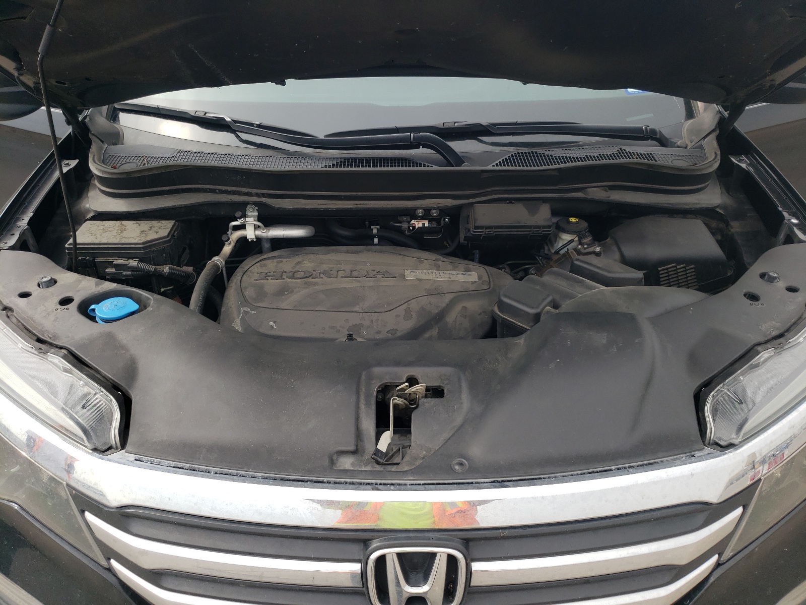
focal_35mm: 26
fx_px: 605
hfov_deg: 67.3
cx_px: 403
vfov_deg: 53.1
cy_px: 302
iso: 50
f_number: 1.5
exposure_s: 1/1111
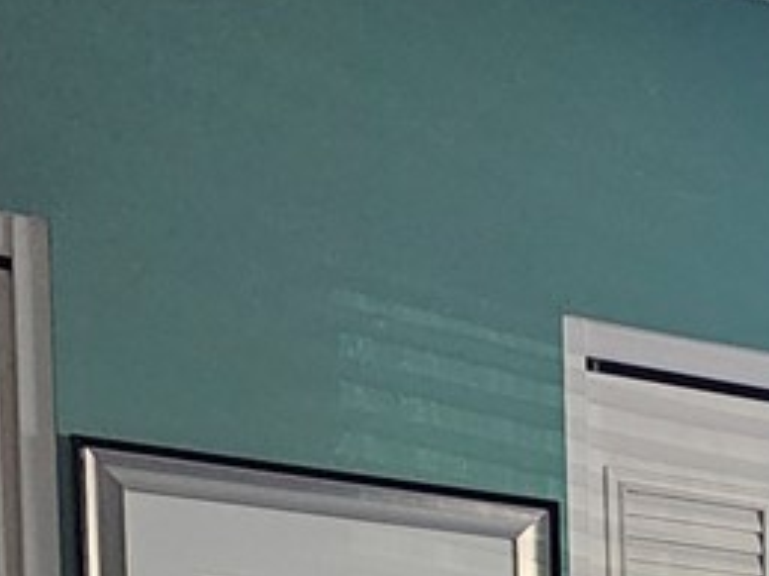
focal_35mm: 142
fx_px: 3153
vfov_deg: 9.1
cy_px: 1505
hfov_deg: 11.8
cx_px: 1713
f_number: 1.7
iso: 80
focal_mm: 6.3
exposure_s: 1/60
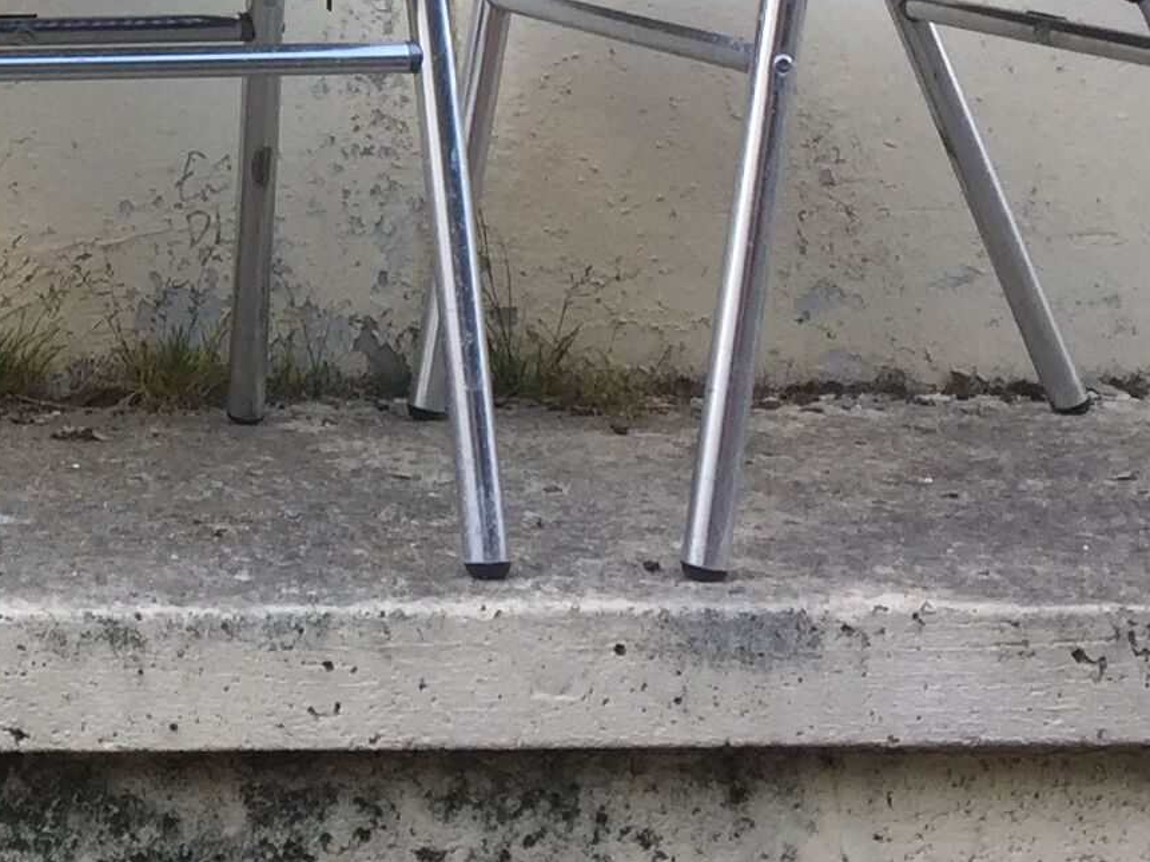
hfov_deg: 16.4
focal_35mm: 110
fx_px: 3653
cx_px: -528
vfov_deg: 12.8
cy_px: -386
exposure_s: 1/206
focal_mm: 4.15
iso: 32
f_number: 2.2
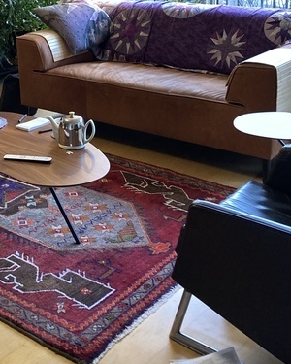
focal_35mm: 56
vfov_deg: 33.0
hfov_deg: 26.4
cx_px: 37
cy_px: 96
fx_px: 603
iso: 320
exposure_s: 1/25
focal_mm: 3.99
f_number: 1.8
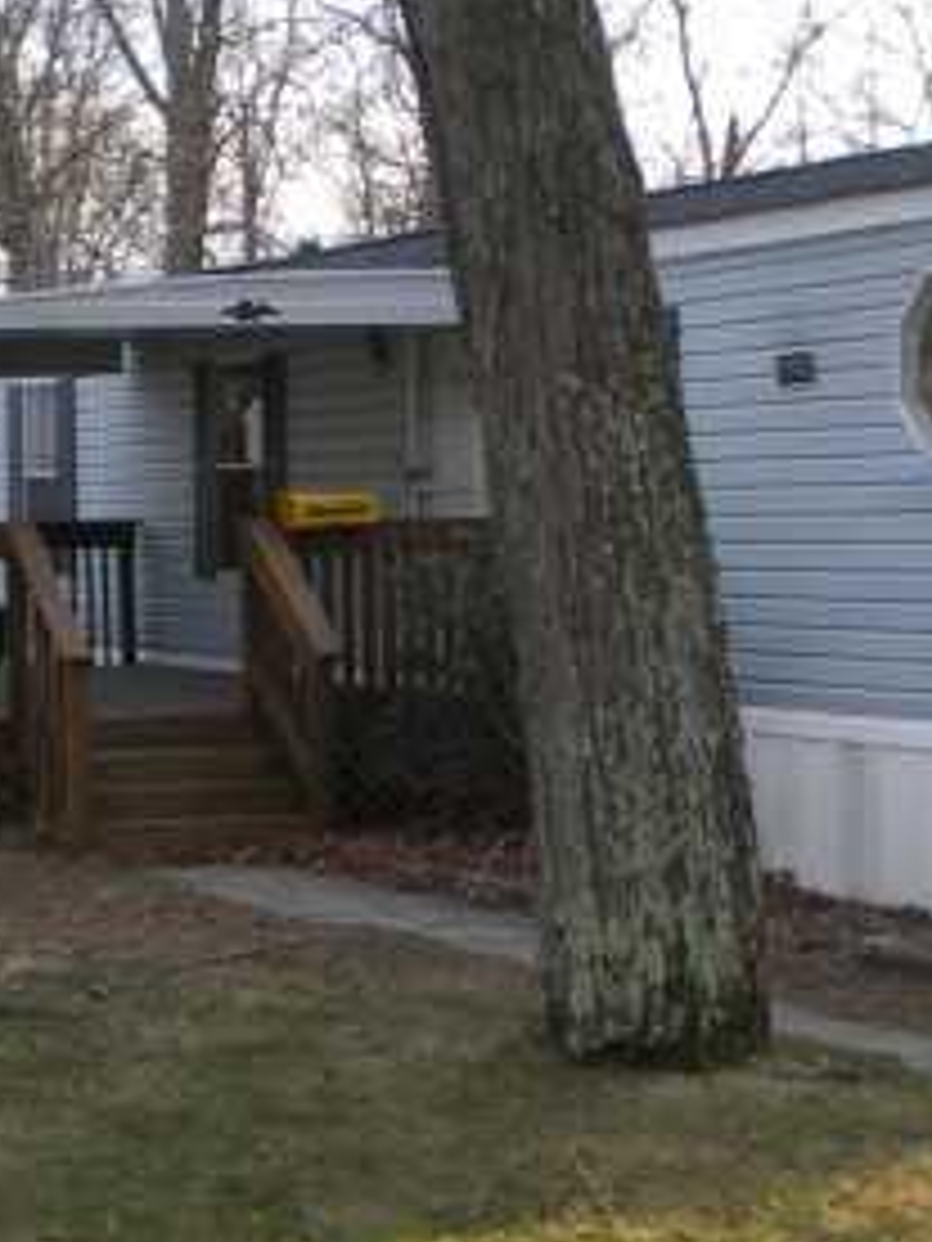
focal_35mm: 88
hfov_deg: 16.8
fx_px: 3159
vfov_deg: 22.2
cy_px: 558
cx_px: 396
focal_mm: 6.3
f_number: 3.1
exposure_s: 1/80
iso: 64
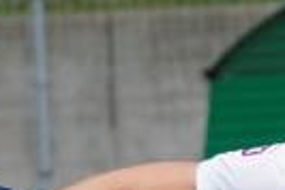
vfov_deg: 0.9
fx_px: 12768
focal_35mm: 1611
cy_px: 607
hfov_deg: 1.3
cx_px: 551
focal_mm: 140
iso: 100
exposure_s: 1/640
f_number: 7.1
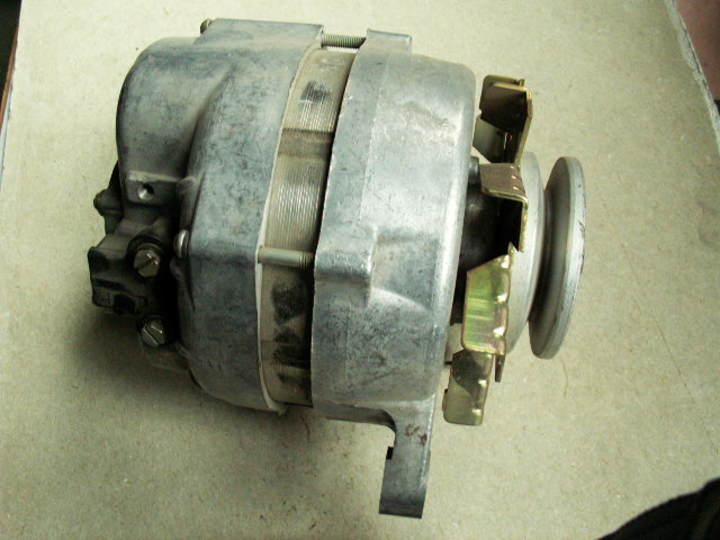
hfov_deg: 52.6
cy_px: 270
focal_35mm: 35
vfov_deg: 40.7
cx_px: 360
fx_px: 728
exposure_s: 1/15
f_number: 2.8
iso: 160
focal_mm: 5.86
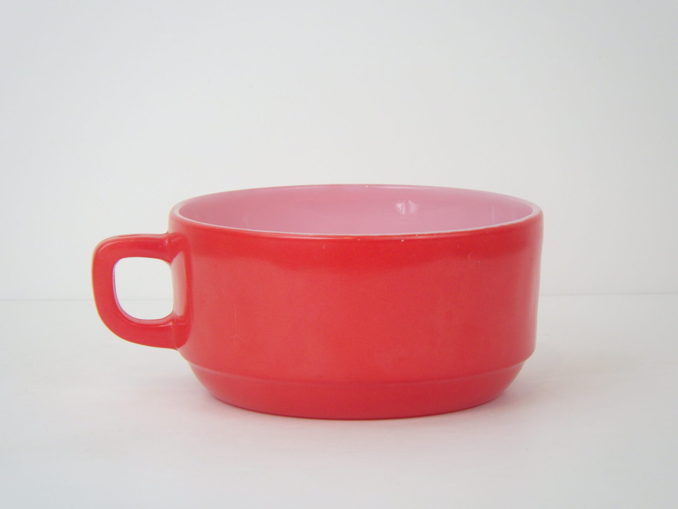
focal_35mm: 140
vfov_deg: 10.6
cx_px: 339
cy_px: 254
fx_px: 2742
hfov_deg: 14.1
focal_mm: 25
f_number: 5.5
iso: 125
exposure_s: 1/45
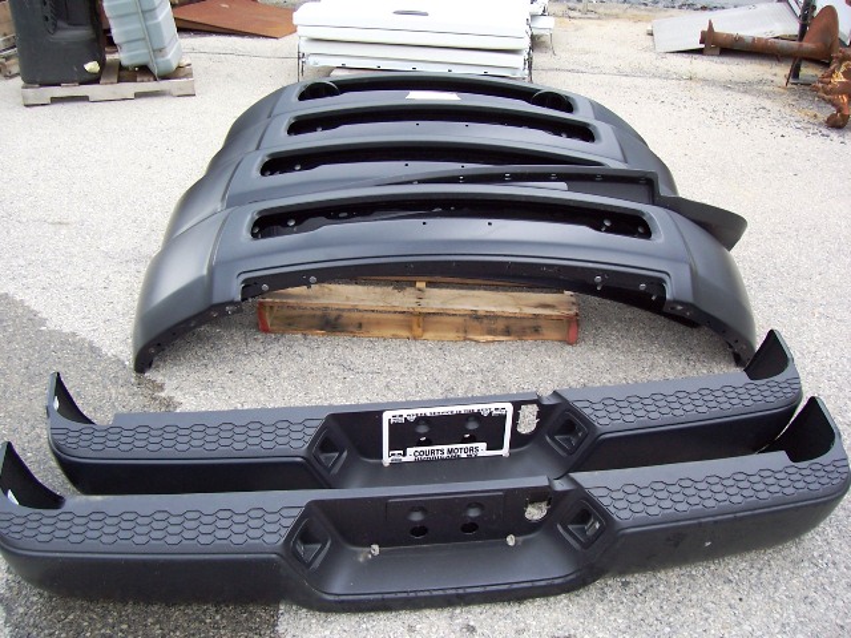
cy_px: 319
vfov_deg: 41.8
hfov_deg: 54.0
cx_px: 426
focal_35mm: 34
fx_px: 836
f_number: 2.7
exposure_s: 1/180
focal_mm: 5.6
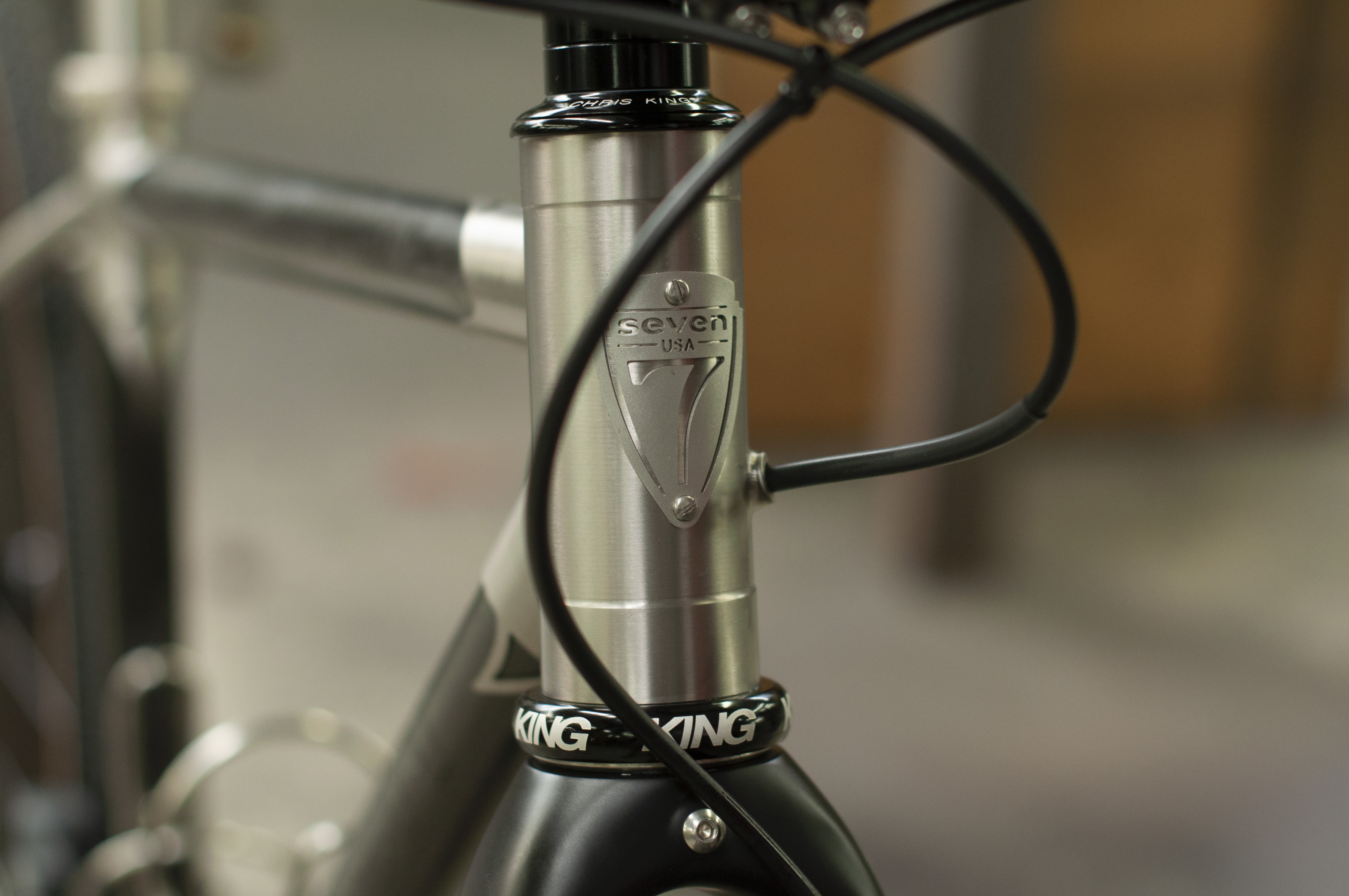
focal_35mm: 75
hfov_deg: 27.0
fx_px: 2807
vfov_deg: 18.1
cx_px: 674
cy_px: 448
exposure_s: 1/125
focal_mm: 50
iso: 640
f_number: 2.8
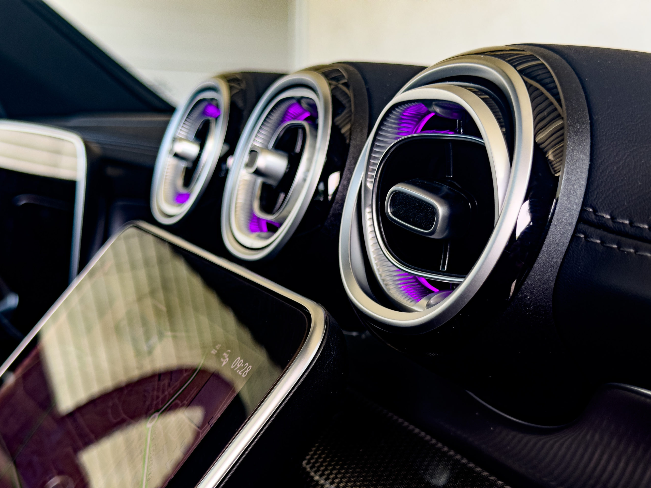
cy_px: 244
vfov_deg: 30.3
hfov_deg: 39.7
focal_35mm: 48
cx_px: 326
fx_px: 903
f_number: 1.8
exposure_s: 1/80
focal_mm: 6.86
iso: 80
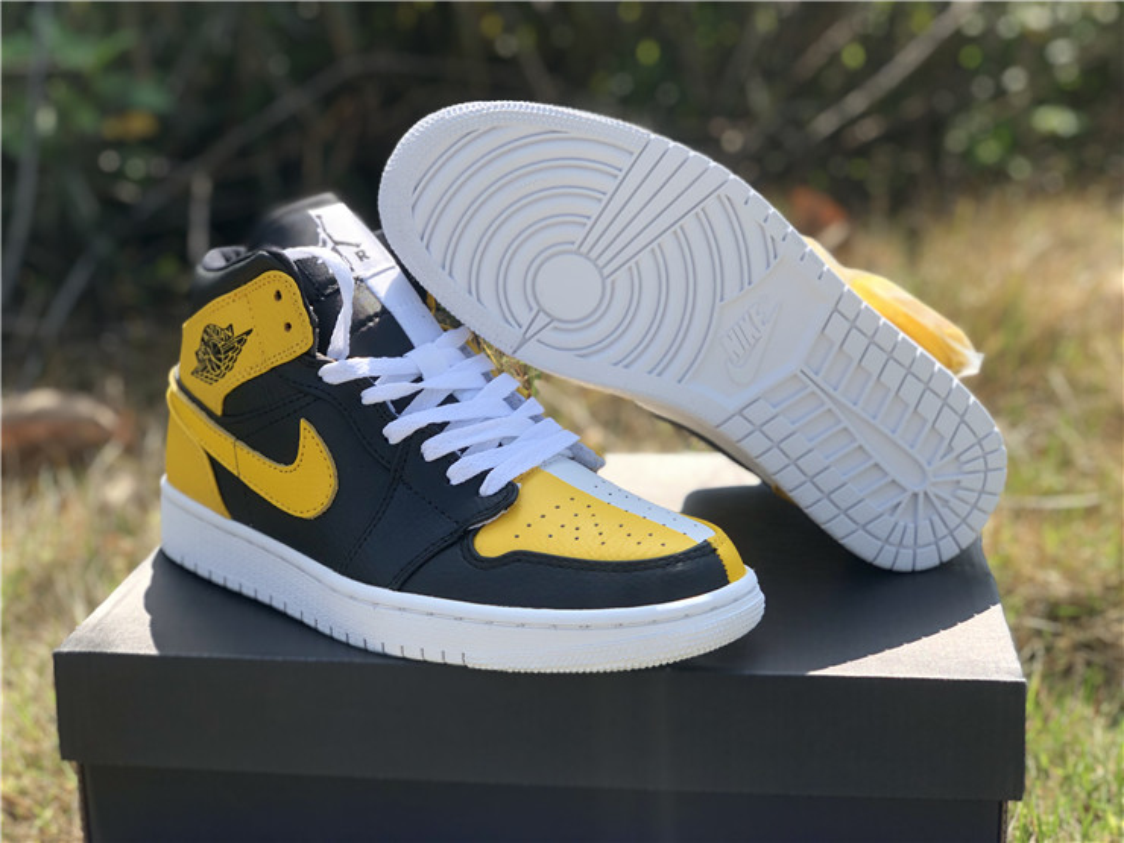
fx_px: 1688
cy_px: 422
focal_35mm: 52
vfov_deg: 28.0
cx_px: 562
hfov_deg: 36.8
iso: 16
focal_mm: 6
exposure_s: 1/727
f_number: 2.4
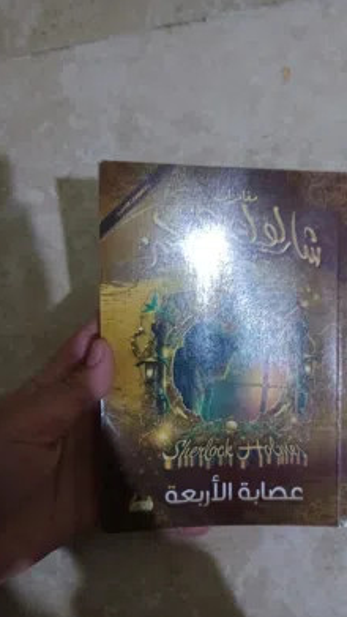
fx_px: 474
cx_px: 205
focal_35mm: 29
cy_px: 312
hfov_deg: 40.0
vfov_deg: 66.1
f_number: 1.8
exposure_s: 1/20
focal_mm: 3.98
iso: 640
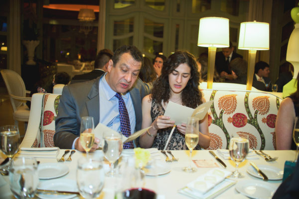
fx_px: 290
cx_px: 150
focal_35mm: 35
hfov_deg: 54.5
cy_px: 100
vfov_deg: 37.8
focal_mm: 35
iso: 1250
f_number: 2.8
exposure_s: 1/100
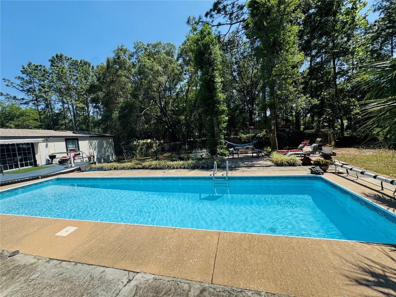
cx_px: 198
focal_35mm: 14
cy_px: 148
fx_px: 160
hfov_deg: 102.1
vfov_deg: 85.7
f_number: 2.2
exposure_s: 1/1832
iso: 50
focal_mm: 2.22
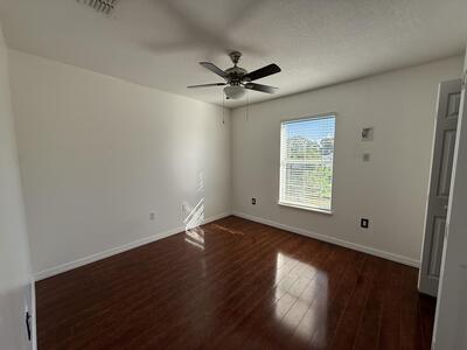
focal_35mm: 14
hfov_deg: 102.1
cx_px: 234
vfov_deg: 85.7
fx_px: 189
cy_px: 175
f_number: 2.2
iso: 64
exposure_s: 1/400
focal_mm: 2.22
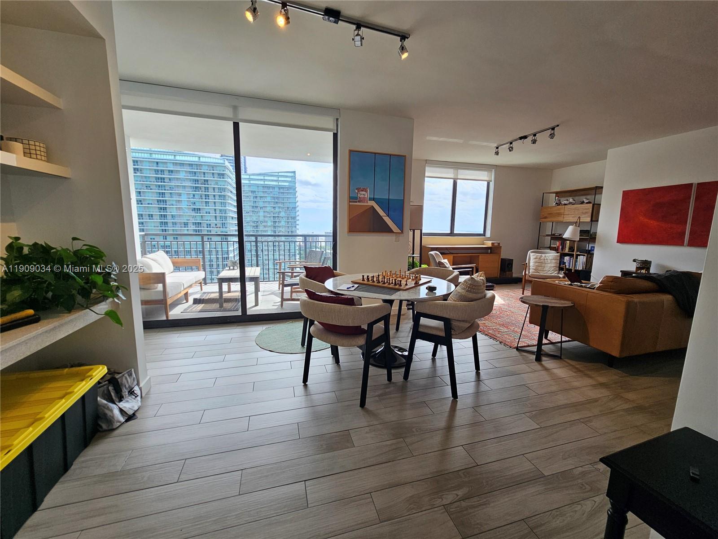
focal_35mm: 13
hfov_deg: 106.2
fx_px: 270
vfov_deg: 89.9
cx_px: 359
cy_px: 270
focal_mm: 2.2
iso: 50
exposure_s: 1/152
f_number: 2.2
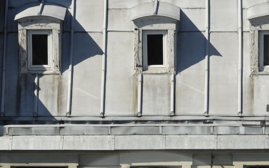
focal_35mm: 510
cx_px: 148
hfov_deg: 4.1
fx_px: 3738
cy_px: 285
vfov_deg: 2.6
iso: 100
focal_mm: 130
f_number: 5.3
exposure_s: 1/640
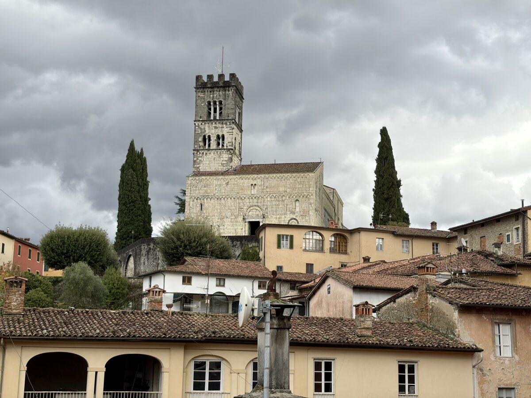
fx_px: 798
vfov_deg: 28.0
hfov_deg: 36.8
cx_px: 266
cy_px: 199
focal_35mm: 52
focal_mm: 5.96
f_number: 1.6
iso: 32
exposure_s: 1/641
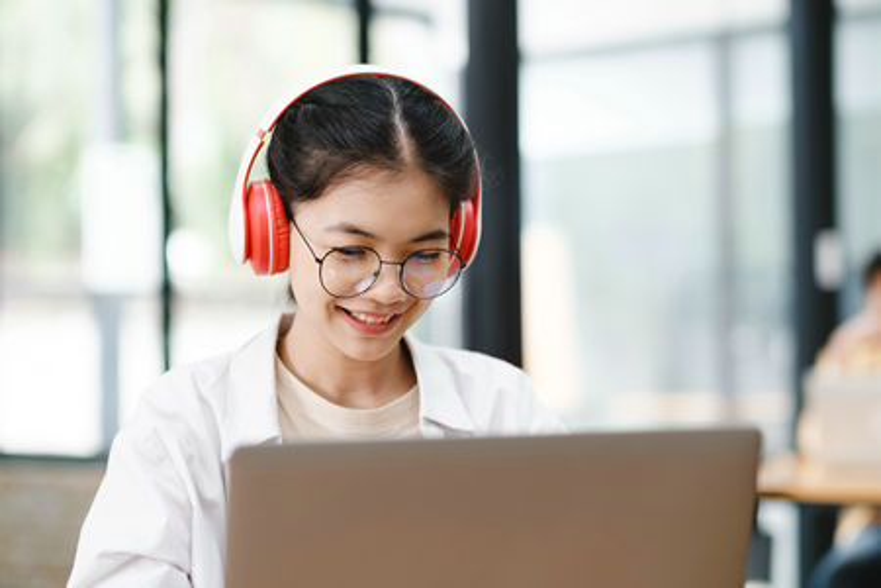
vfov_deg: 18.2
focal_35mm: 75
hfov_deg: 27.0
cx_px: 440
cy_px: 294
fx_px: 1835
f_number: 1.6
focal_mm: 50
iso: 250
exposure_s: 1/125
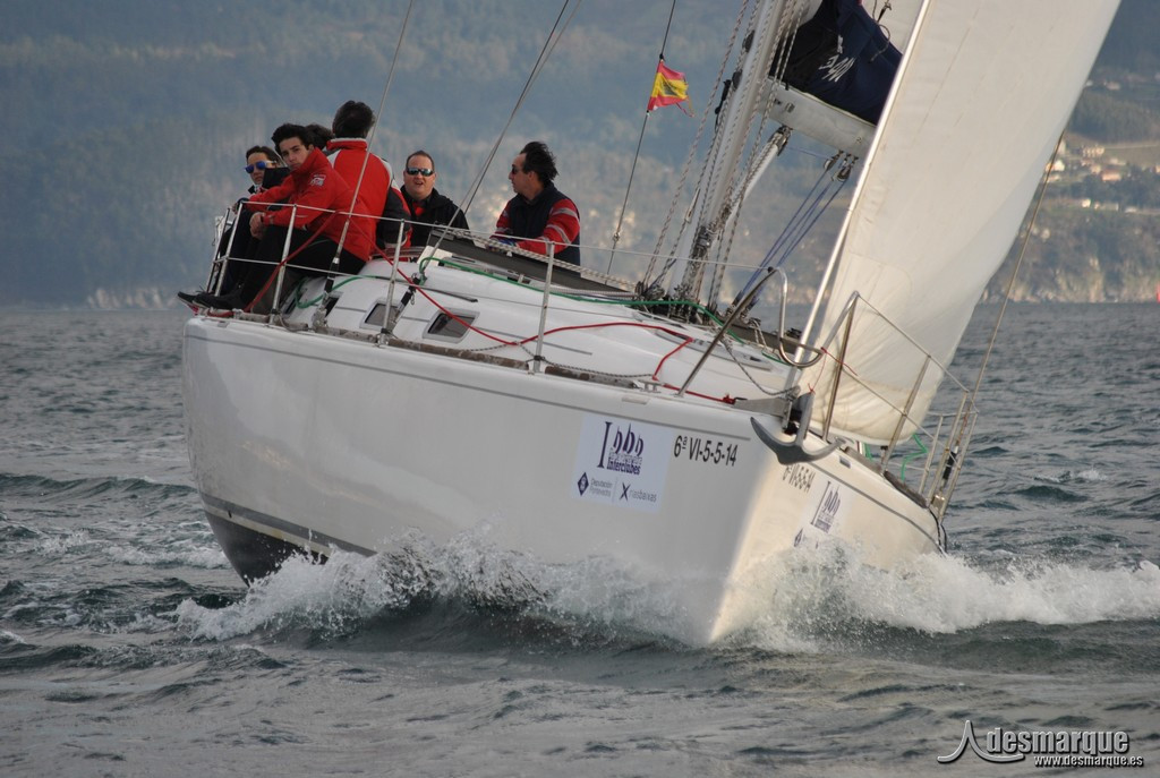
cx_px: 580
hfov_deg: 6.9
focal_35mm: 300
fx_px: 9685
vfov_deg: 4.6
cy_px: 389
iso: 200
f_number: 5.6
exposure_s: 1/500
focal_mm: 200
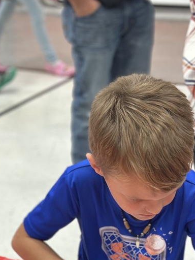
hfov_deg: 15.4
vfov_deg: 20.0
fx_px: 721
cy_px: 242
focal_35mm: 96
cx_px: 123
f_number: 1.78
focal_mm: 6.86
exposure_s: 1/120
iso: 160
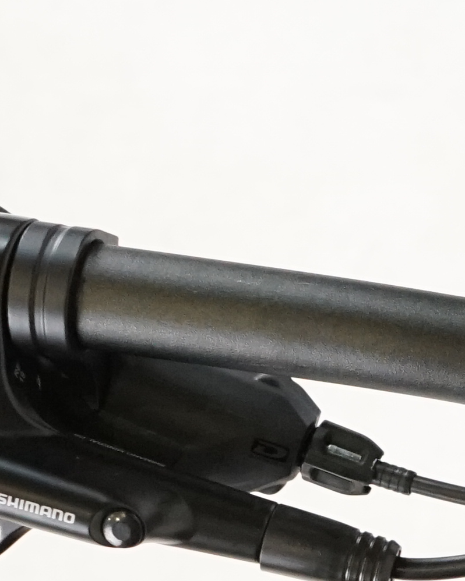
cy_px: 542
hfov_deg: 9.0
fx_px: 2719
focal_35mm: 158
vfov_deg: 12.1
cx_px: 1052
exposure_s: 1/200
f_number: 5.6
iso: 3200
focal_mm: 28
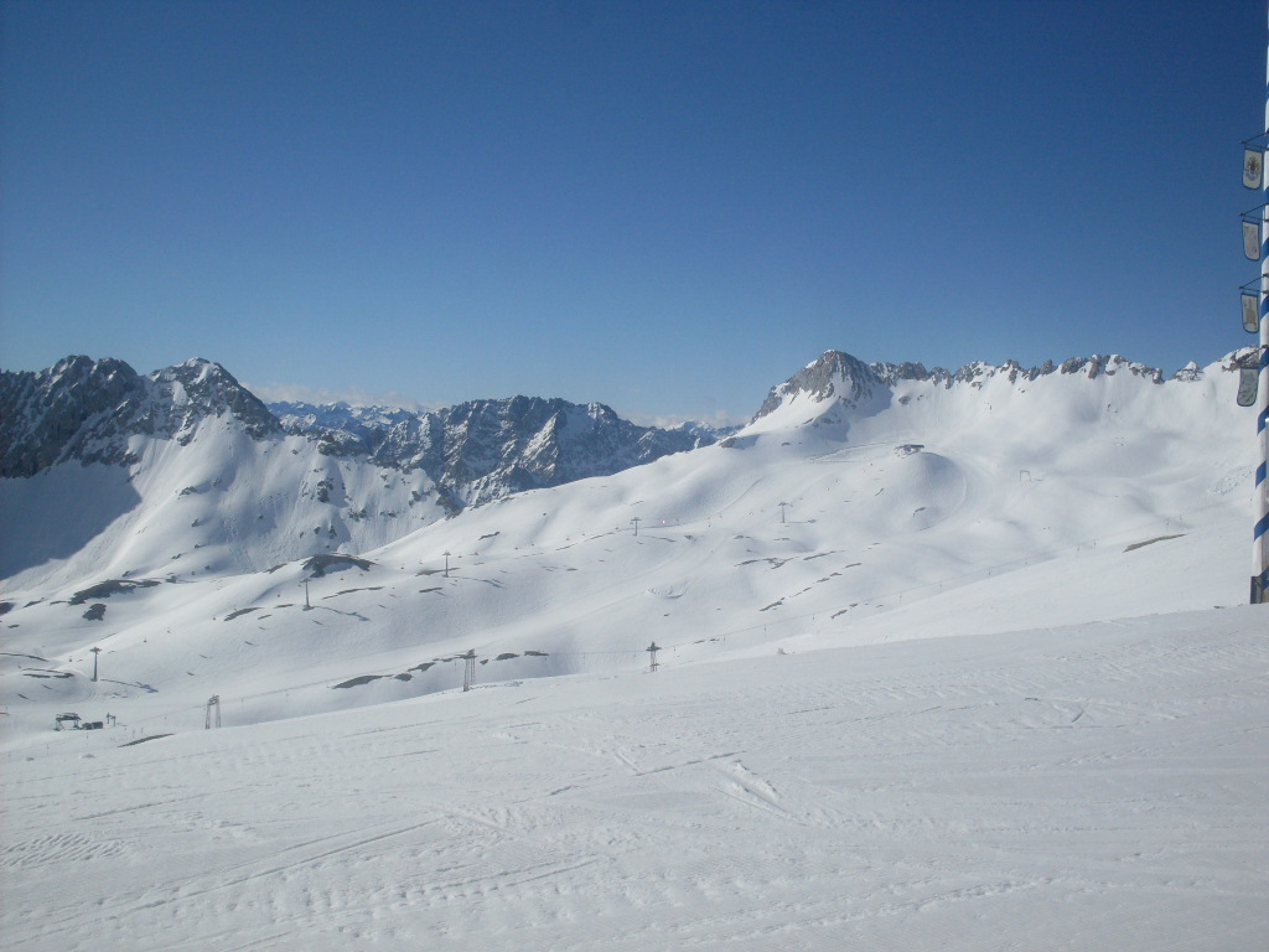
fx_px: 1393
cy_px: 476
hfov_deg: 49.0
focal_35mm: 38
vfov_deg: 37.7
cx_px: 634
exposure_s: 1/750
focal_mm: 6.3
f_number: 8.4
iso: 80
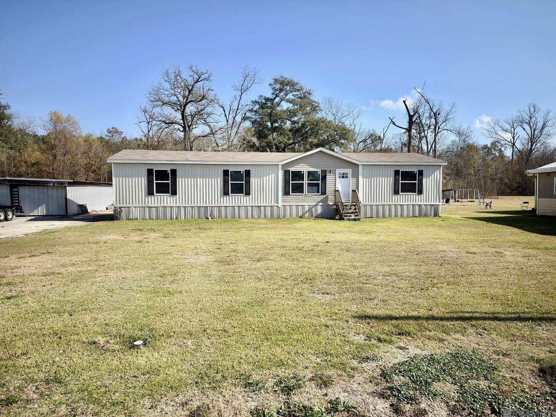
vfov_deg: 56.8
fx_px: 385
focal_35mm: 24
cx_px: 278
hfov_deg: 71.6
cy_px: 208
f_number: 1.78
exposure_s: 1/3610
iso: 64
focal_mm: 6.76
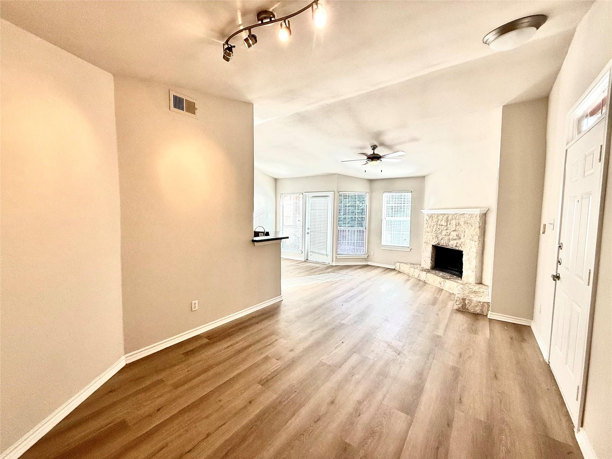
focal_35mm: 14
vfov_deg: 85.7
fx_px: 248
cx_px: 306
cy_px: 230
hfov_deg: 102.1
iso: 64
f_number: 2.2
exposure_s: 1/152
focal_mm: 2.22
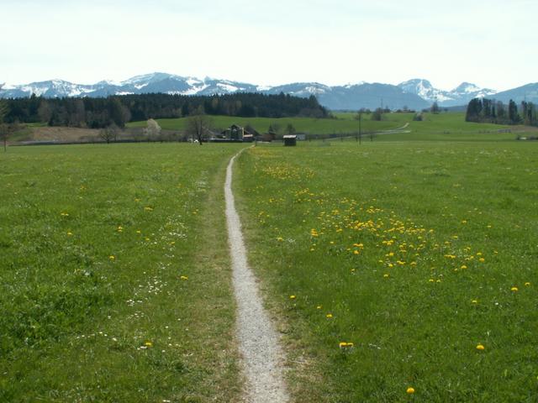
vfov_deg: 40.7
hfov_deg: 52.6
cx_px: 269
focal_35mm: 35
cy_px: 202
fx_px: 544
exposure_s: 1/200
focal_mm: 5.86
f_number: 7.1
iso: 50
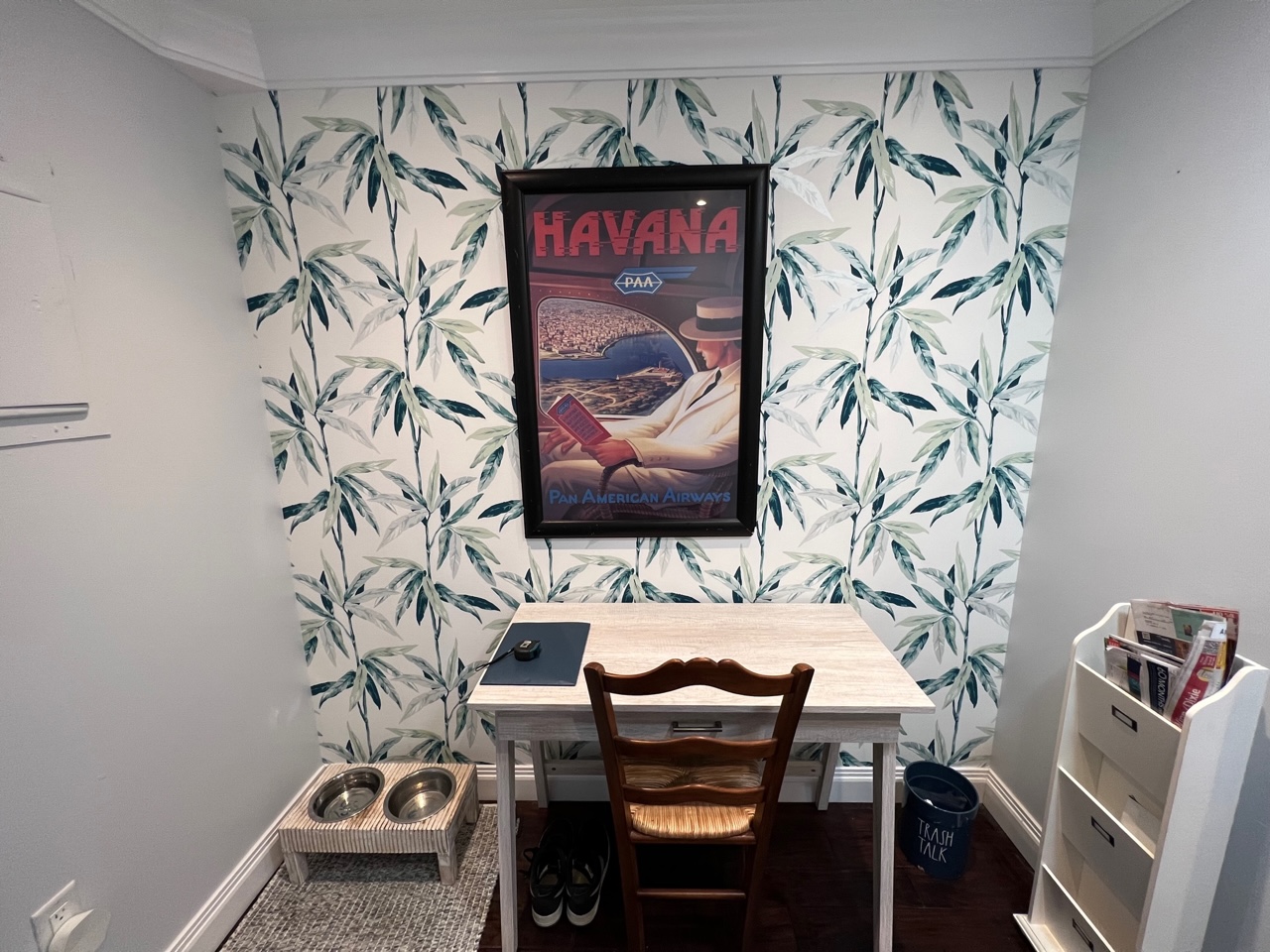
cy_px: 476
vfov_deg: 89.9
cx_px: 635
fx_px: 477
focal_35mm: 13
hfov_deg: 106.2
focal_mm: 1.57
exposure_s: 1/120
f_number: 1.8
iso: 200
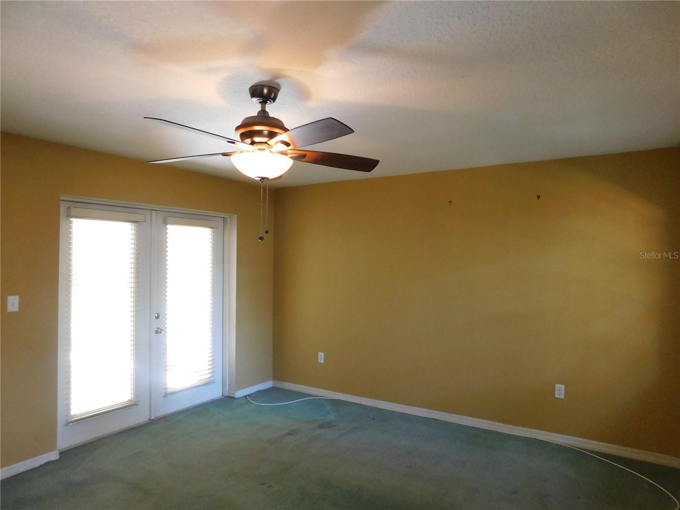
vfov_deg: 58.9
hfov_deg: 73.9
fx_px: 452
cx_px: 340
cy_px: 255
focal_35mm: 23
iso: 400
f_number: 3
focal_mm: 4
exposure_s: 1/30
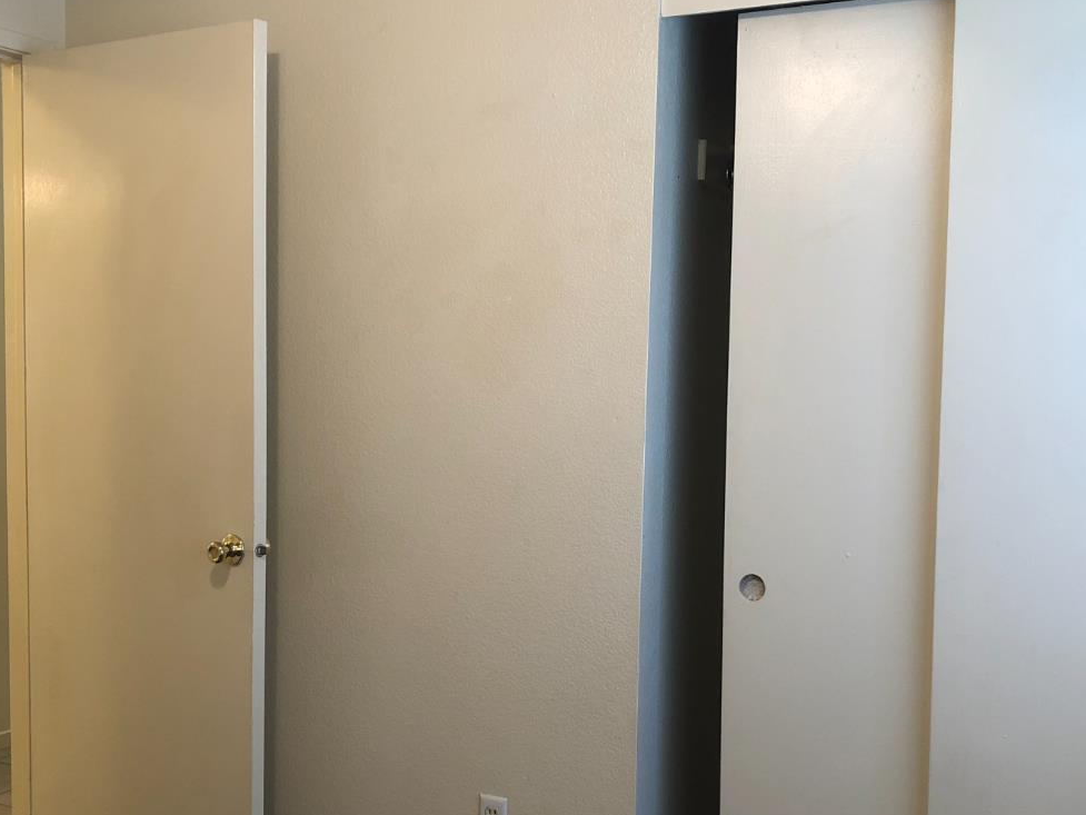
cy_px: 505
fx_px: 1349
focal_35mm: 43
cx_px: 554
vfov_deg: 33.5
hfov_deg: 43.8
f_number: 1.8
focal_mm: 3.99
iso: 40
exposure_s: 1/17
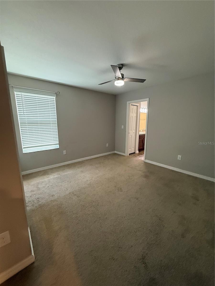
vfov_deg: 102.1
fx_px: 116
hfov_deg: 85.7
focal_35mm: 14
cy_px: 143
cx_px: 108
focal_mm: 2.22
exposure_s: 1/120
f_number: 2.2
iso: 500
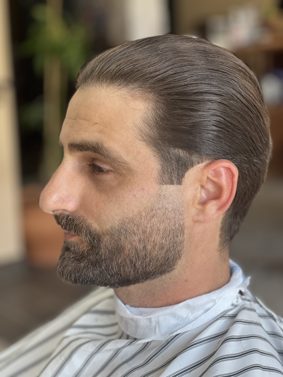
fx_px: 839
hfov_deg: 19.1
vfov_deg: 25.3
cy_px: 188
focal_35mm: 77
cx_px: 142
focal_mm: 9
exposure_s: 1/100
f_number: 2.8
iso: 125
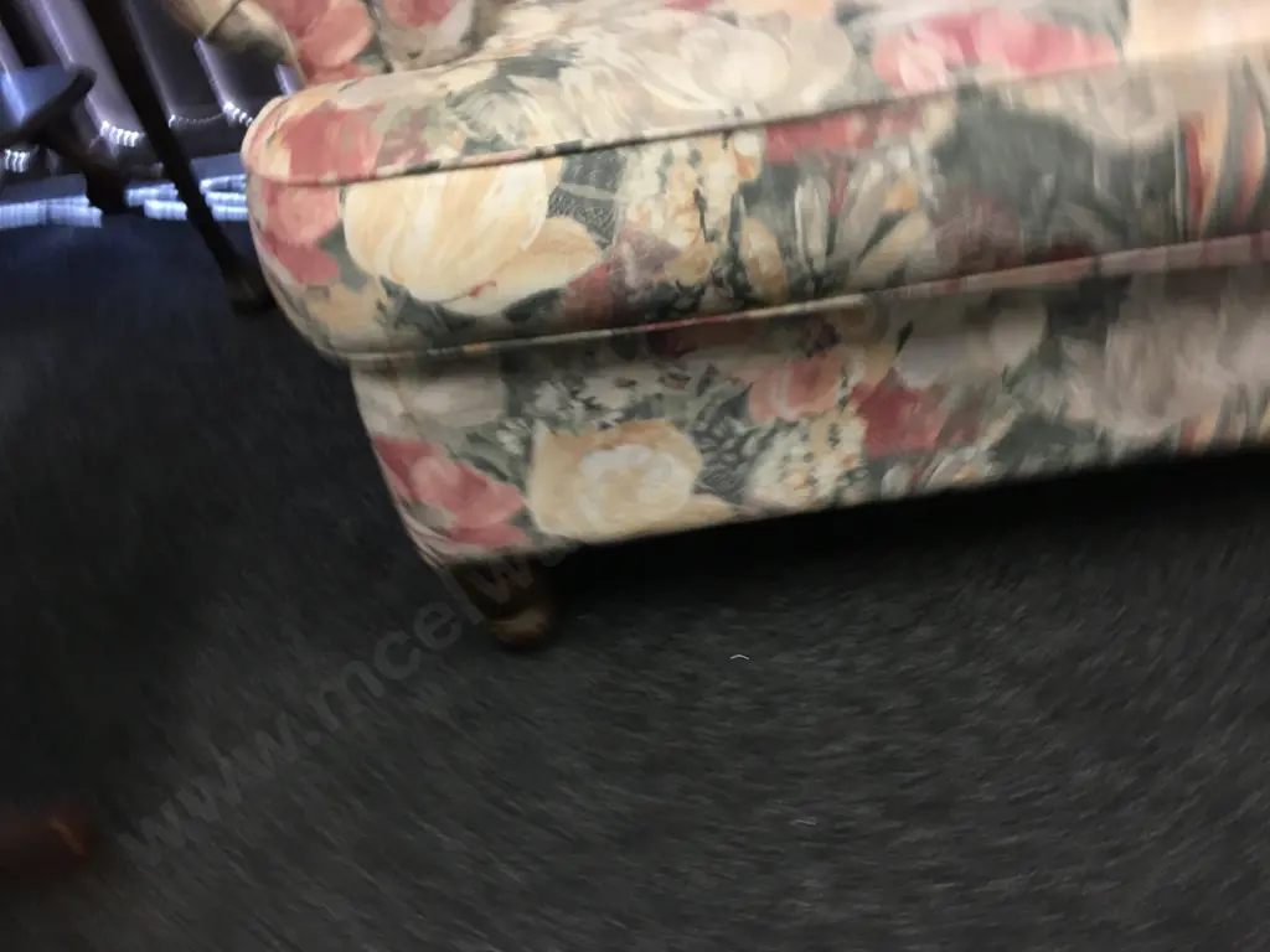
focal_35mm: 29
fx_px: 1064
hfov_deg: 61.7
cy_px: 476
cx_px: 635
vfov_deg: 48.2
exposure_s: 1/17
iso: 50
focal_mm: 4.15
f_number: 2.2
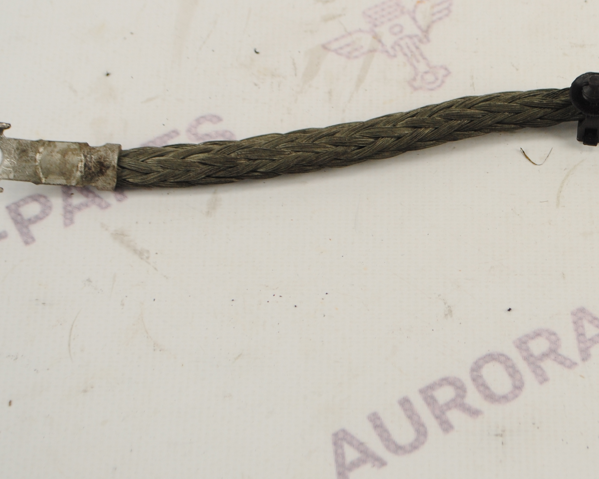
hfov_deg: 17.3
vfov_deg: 14.0
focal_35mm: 110
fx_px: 1950
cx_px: 495
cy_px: 125
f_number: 6.3
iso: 200
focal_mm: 40
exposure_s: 1/20
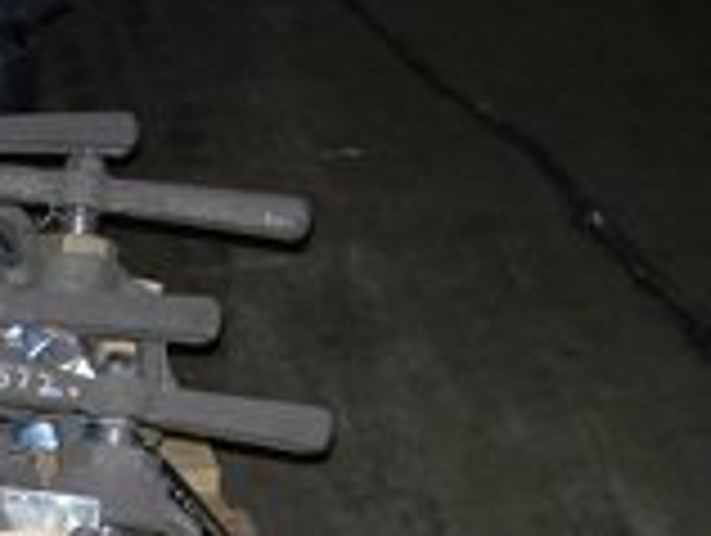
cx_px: -180
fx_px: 2469
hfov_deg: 15.7
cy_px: 732
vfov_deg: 12.0
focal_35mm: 120
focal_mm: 7.8
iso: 79
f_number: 2.8
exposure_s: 1/64
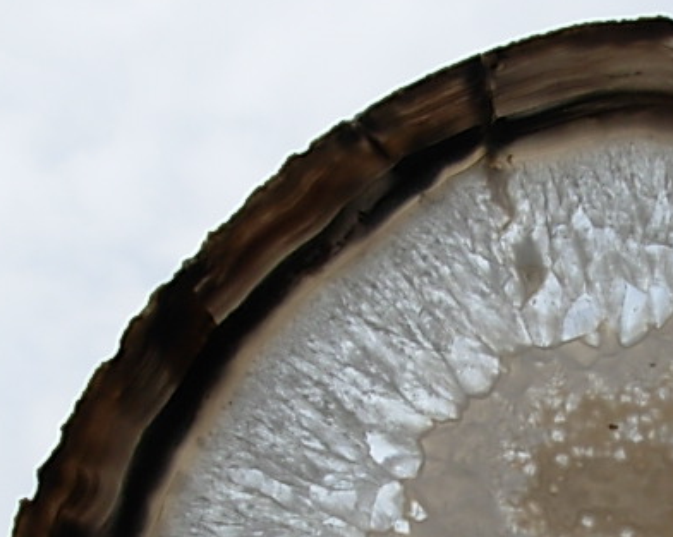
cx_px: 664
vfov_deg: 15.4
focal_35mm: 97
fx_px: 1931
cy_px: 607
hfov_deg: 19.2
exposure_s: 1/912
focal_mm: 6.3
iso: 50
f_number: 2.9
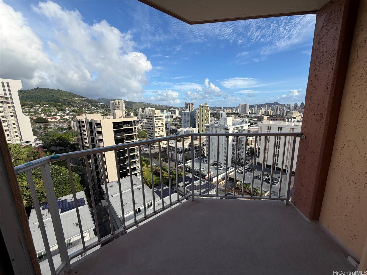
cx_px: 184
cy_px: 138
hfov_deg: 102.1
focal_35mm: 14
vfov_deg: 85.7
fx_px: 148
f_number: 2.2
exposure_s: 1/770
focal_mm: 2.22
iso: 20
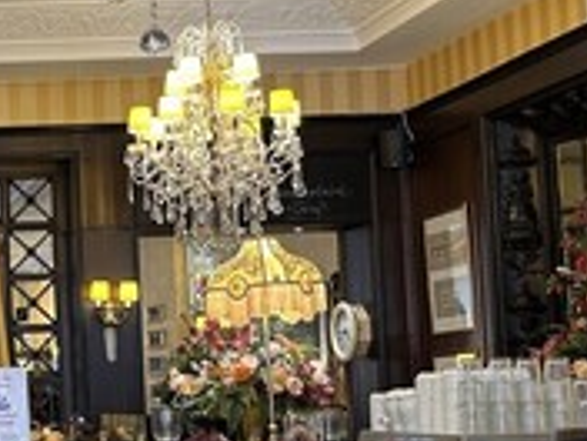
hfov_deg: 21.2
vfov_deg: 18.0
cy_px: 281
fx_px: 1391
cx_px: -217
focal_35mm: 82
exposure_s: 1/50
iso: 160
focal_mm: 6.86
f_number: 1.78
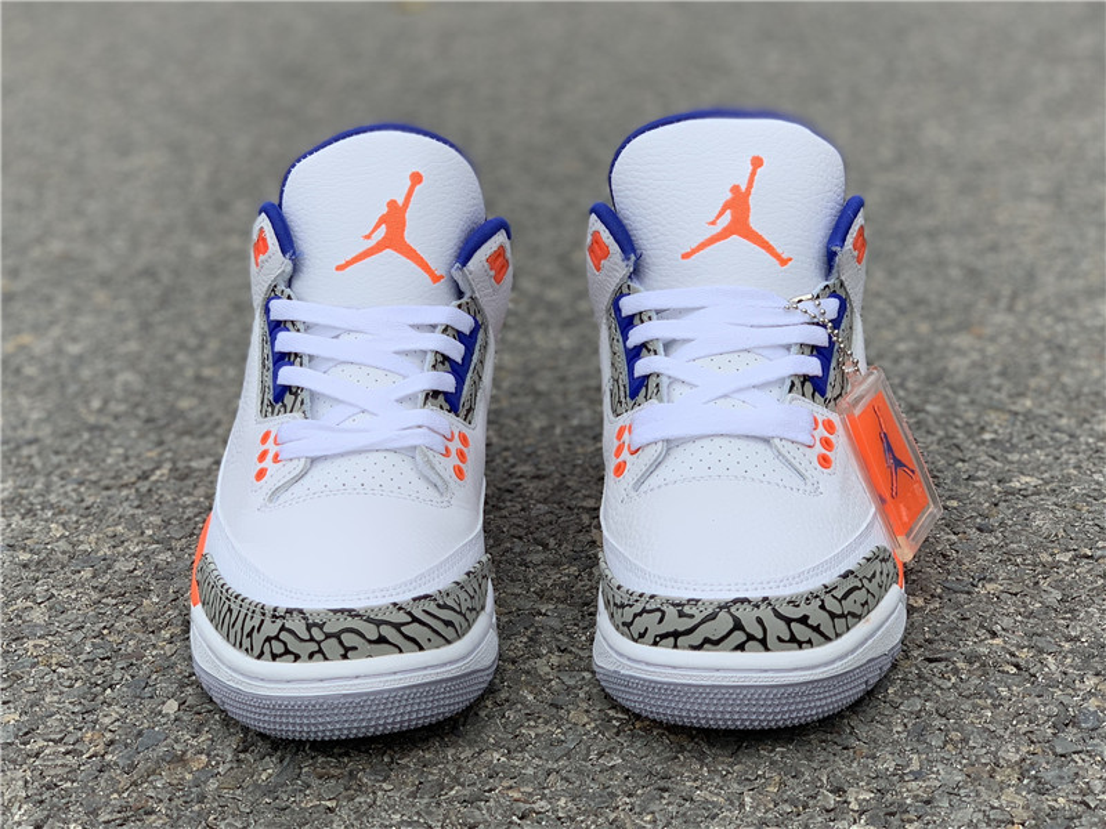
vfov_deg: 28.0
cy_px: 414
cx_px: 553
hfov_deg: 36.8
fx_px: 1661
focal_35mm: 52
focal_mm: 6
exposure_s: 1/959
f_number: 2.4
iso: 16
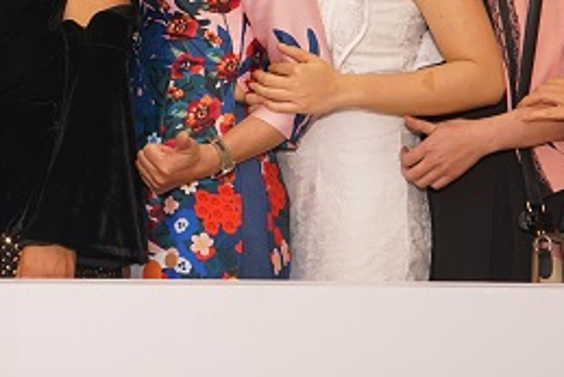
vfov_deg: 11.8
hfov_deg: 17.1
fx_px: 1818
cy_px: 95
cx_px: -30
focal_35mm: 116
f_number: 4
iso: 400
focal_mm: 30
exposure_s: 1/60
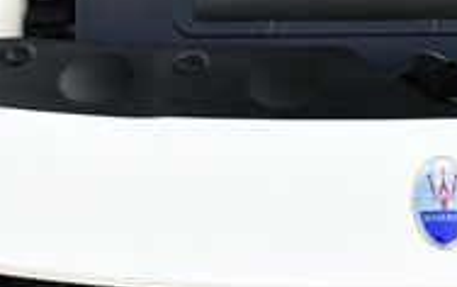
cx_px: 406
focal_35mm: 125
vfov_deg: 10.3
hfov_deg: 16.5
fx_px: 1559
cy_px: -83
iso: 220
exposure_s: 1/250
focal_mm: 18
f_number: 5.6
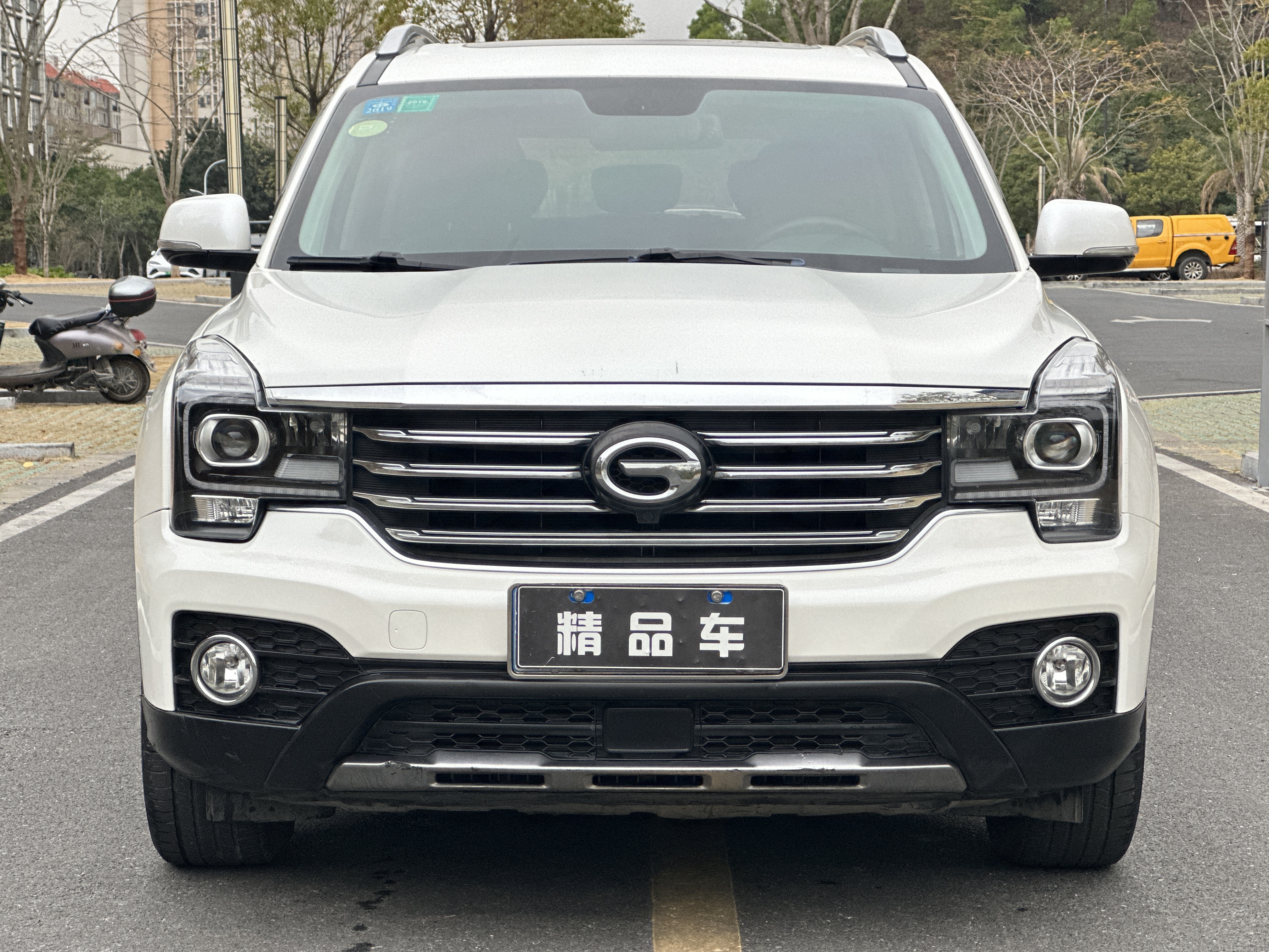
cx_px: 634
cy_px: 476
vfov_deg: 19.1
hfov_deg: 25.3
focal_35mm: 77
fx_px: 2823
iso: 200
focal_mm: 9
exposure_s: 1/121
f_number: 2.8
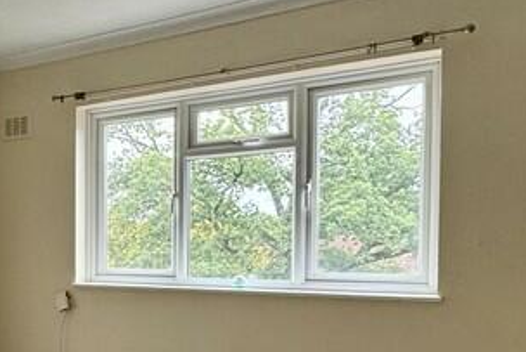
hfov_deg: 33.2
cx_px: -100
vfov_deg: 27.1
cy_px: 269
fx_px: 716
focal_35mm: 49
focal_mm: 2.22
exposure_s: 1/100
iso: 160
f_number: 2.2
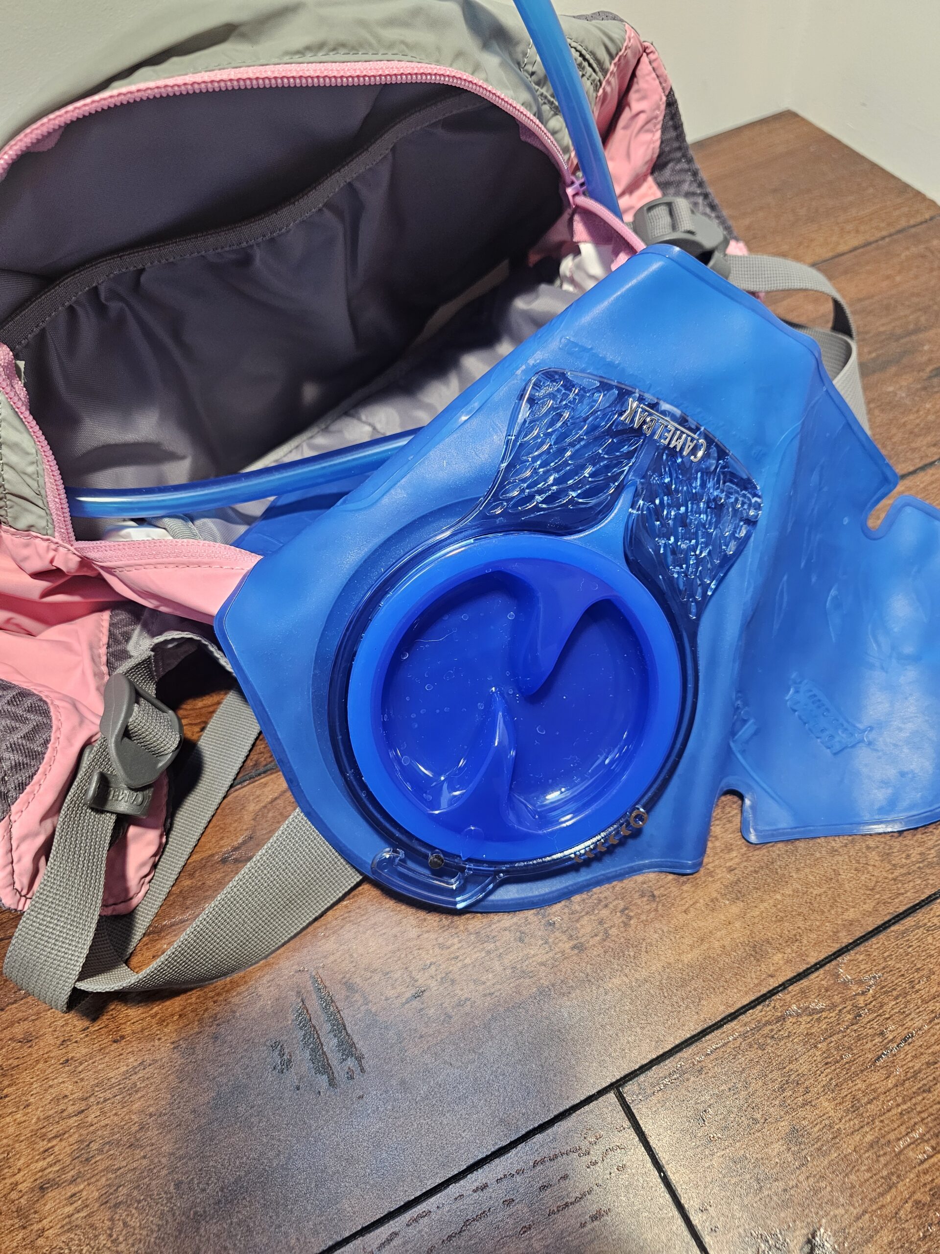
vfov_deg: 73.9
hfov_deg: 58.9
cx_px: 470
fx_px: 833
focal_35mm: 23
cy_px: 627
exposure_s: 1/120
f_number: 1.7
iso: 400
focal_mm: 6.3
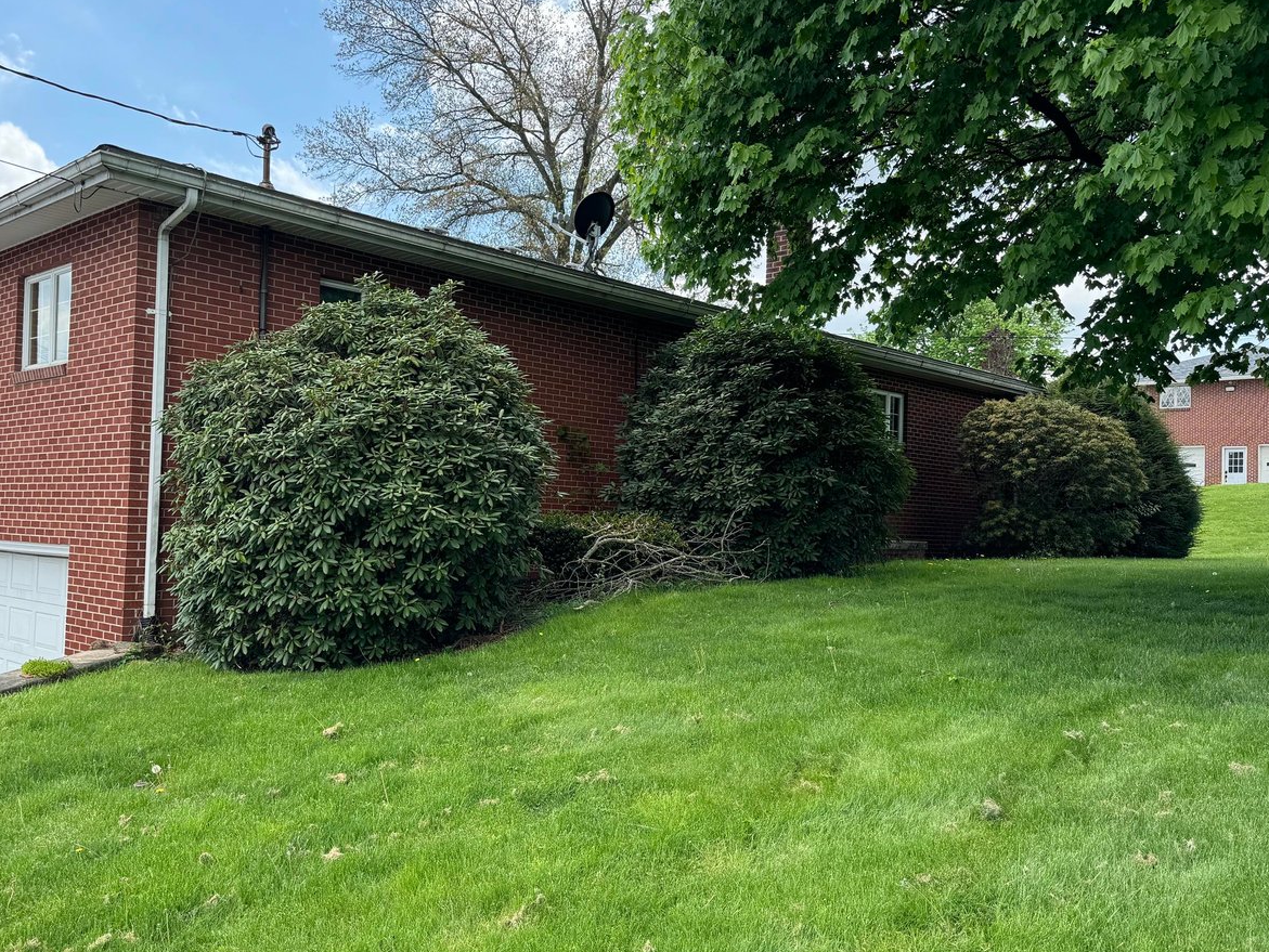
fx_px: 1137
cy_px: 482
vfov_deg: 45.5
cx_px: 488
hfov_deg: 57.7
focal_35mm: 31
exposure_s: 1/1151
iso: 80
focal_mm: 6.76
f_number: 1.78
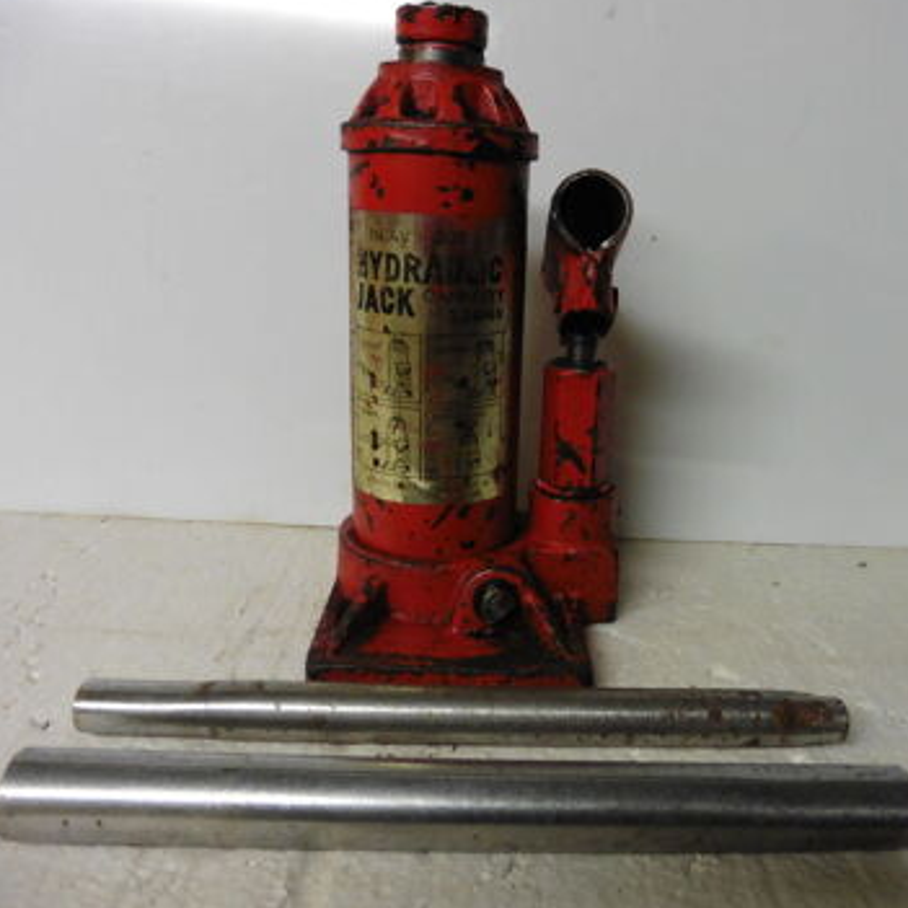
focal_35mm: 29
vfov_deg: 55.6
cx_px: 556
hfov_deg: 55.1
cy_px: 448
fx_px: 861
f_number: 3.3
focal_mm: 4.3
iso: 500
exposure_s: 1/30
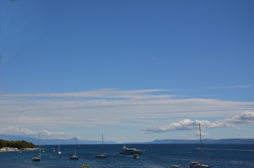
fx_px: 296
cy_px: 84
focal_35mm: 42
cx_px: 127
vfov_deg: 31.8
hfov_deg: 46.5
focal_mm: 28
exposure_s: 1/320
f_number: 9
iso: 100
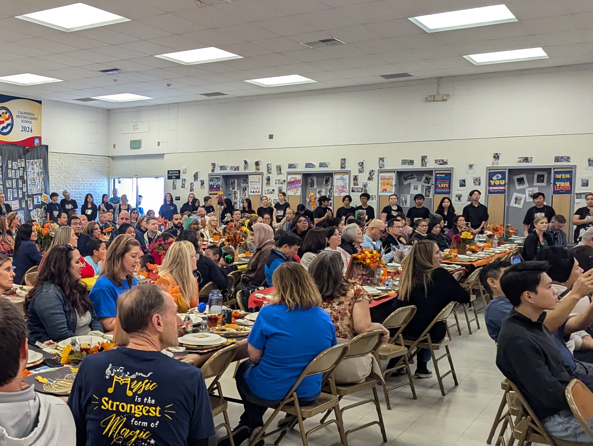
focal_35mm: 42
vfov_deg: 34.4
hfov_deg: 41.7
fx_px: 720
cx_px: 77
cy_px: 251
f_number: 1.85
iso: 613
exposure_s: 1/531
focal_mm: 6.81
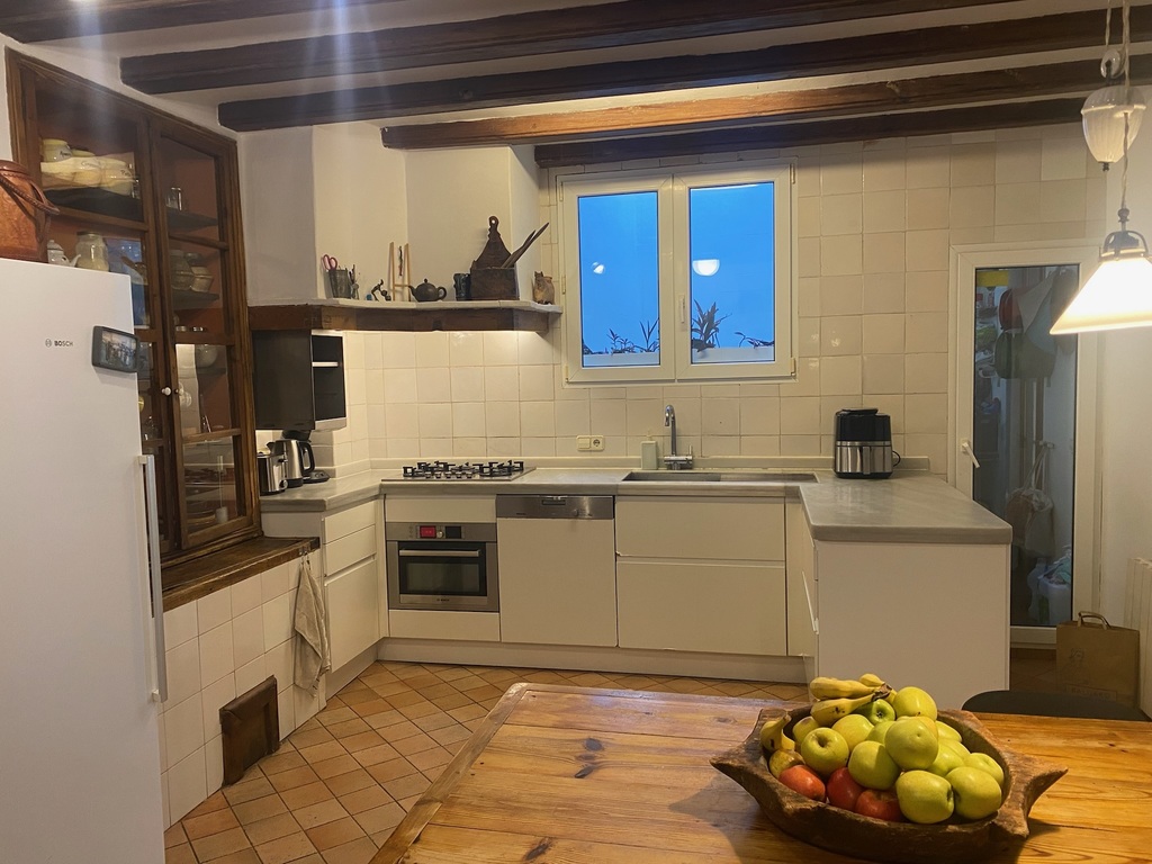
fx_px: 865
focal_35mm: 26
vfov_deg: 53.1
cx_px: 576
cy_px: 432
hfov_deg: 67.3
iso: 160
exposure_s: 1/50
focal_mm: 4.25
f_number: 1.8
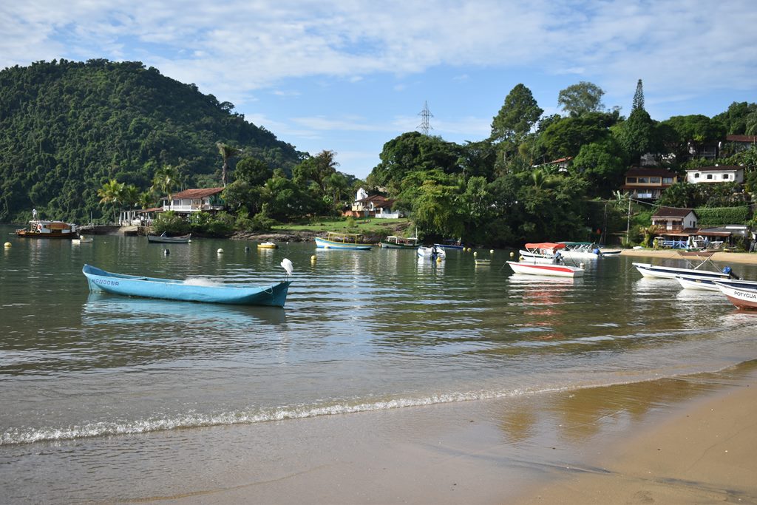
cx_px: 378
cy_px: 252
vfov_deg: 33.0
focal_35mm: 40
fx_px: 852
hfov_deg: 47.9
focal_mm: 27
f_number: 5
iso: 100
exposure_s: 1/640
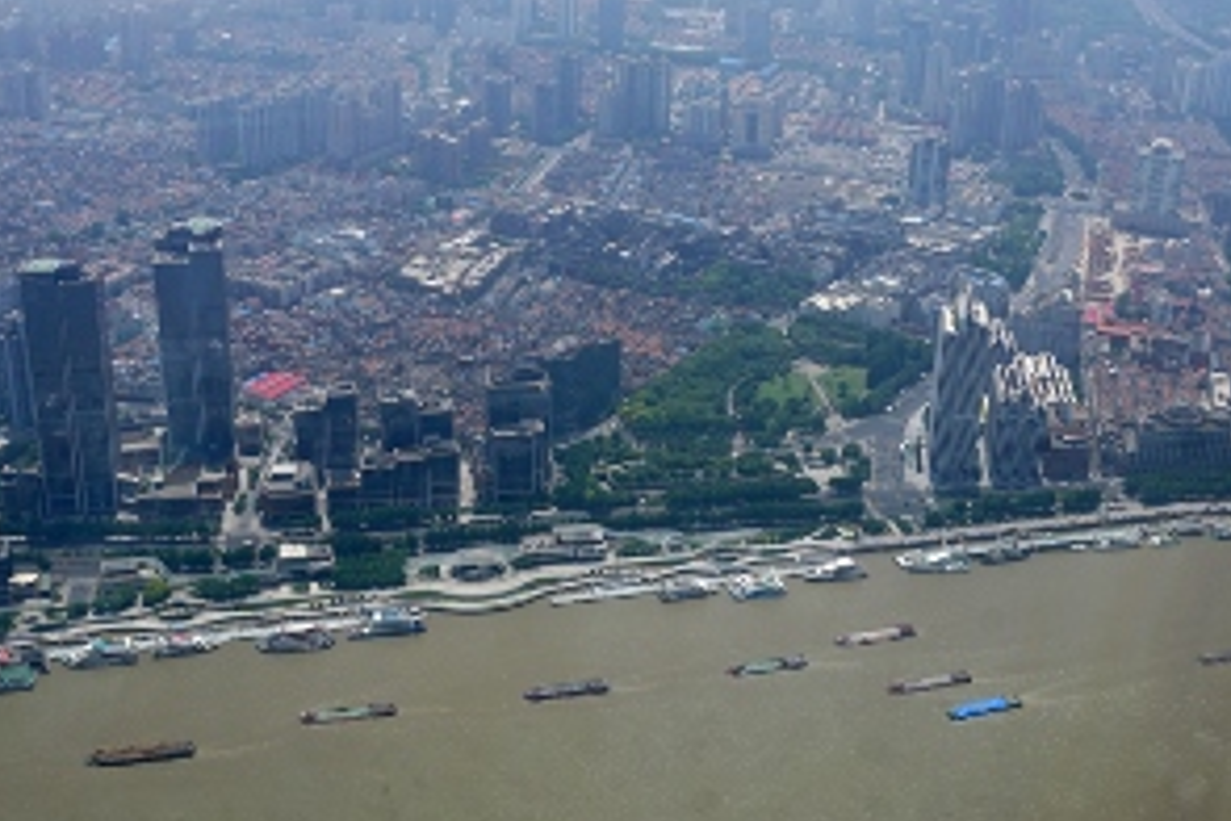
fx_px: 1675
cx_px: 620
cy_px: 329
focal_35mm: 49
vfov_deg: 27.5
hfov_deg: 40.3
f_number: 10
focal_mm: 24
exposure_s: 1/160
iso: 100
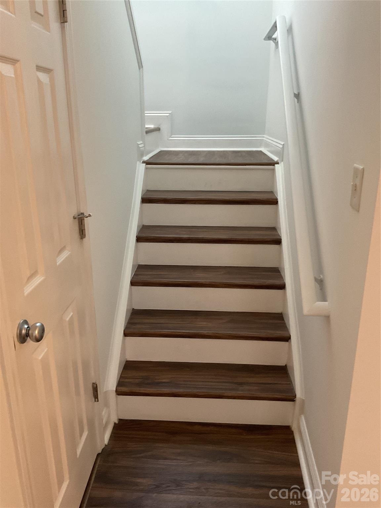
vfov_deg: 61.7
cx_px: 190
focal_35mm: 29
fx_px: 426
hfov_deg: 48.2
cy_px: 254
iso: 250
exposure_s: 1/60
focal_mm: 3
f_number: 1.8
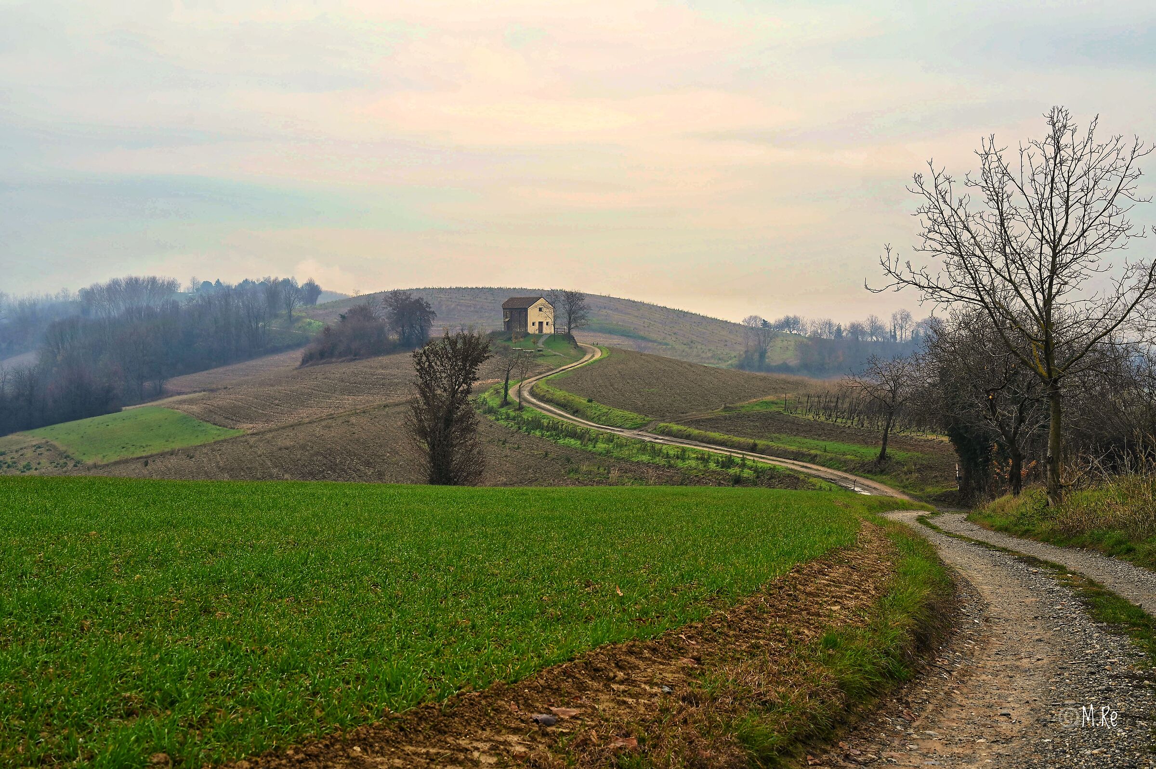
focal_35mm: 50
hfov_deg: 39.6
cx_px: 578
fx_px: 1605
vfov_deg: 27.0
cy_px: 384
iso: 125
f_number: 9
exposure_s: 1/60
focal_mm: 50
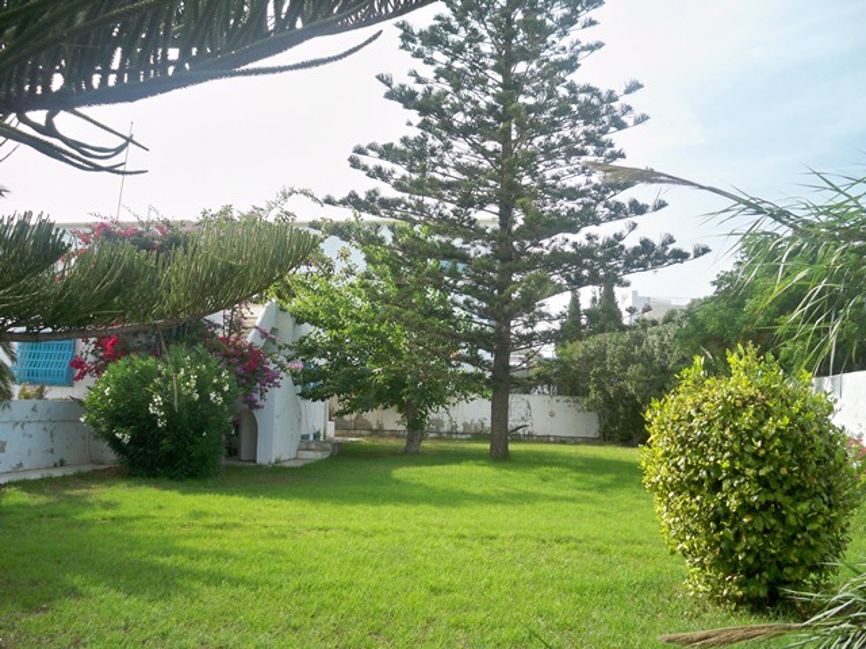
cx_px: 433
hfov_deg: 52.6
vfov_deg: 40.7
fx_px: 876
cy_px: 324
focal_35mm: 35
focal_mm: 6.3
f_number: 3.1
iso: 64
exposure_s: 1/320
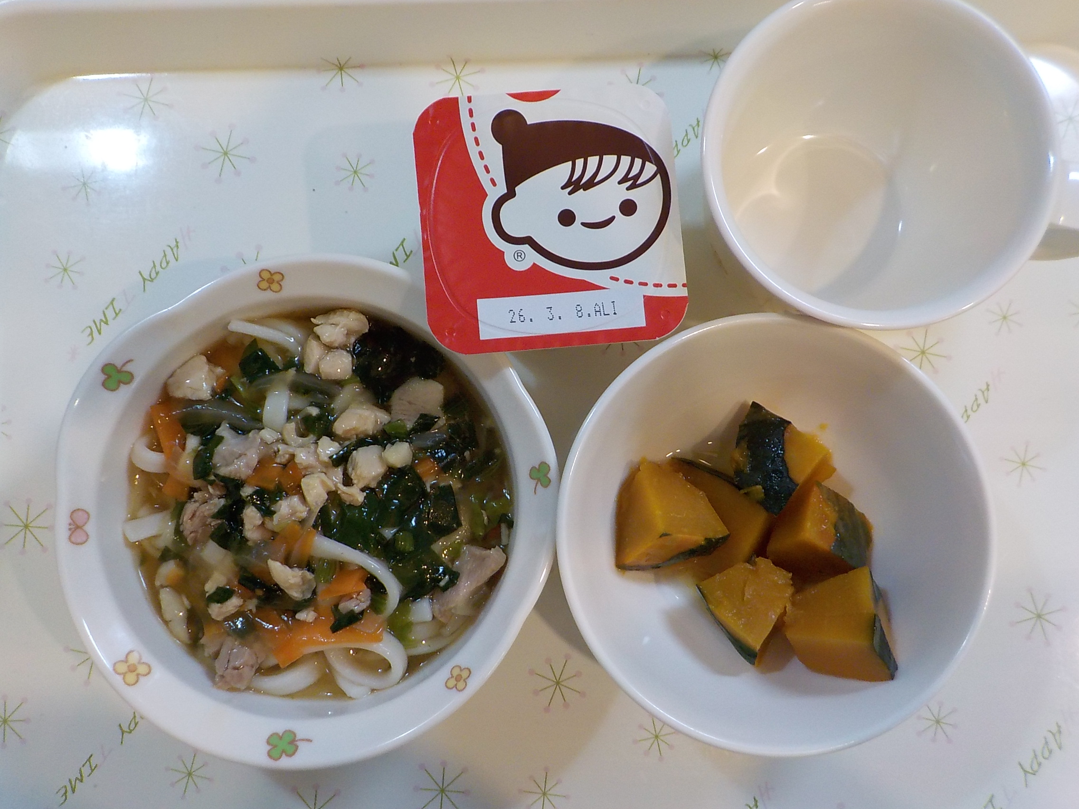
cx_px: 540
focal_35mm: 30
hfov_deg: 60.0
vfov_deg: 46.8
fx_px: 935
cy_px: 404
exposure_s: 1/30
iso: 250
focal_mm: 4.1
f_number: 3.3
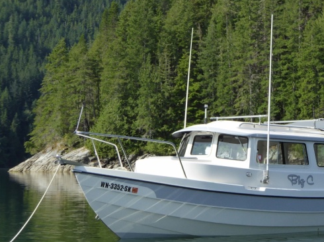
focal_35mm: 98
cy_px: 109
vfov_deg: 15.1
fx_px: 917
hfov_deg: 20.0
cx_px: 218
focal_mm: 10.3
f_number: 4.2
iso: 160
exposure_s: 1/500
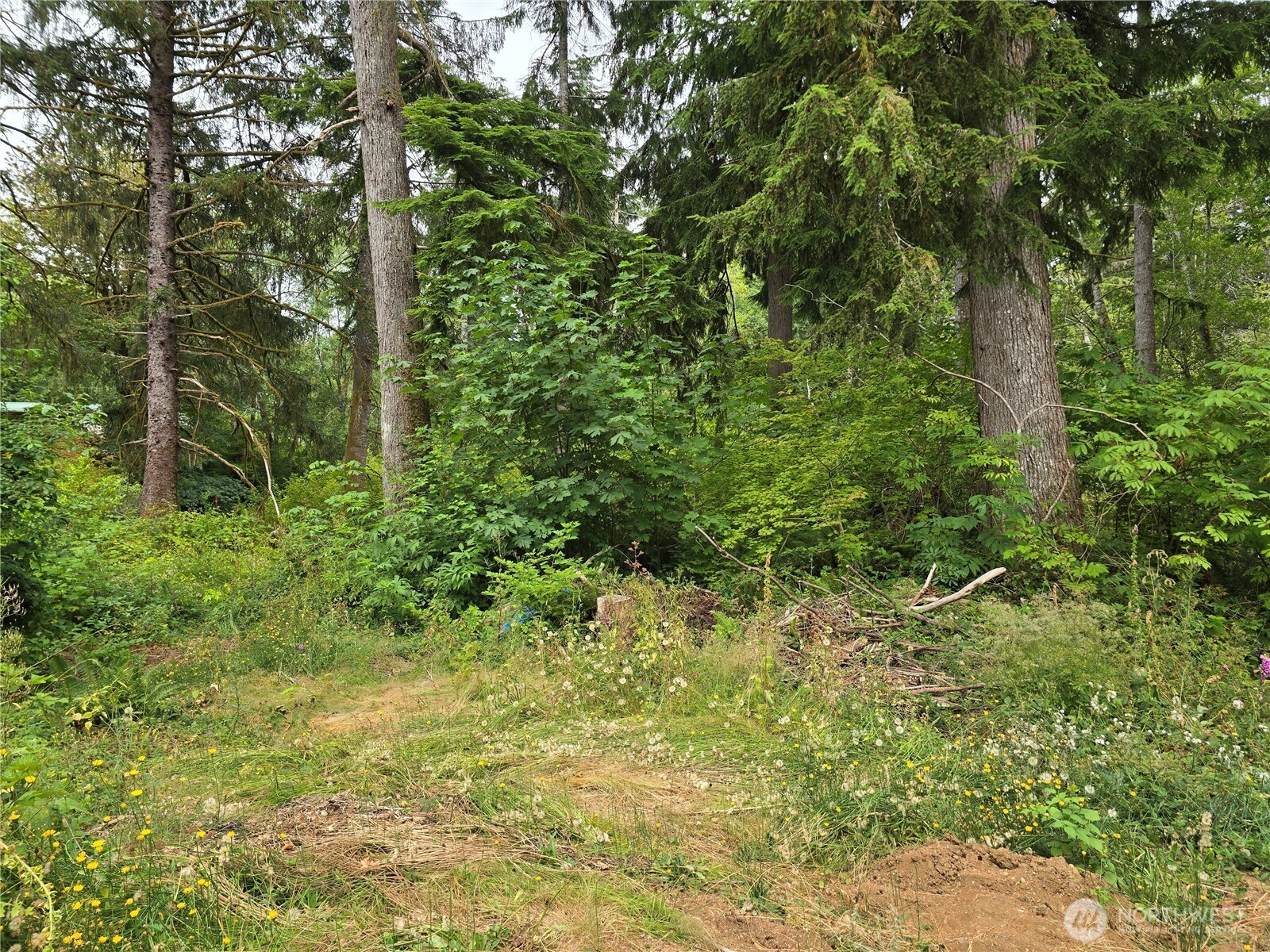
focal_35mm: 23
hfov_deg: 73.9
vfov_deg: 58.9
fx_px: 844
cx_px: 635
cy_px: 476
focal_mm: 6.3
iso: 20
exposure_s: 1/180
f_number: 1.7
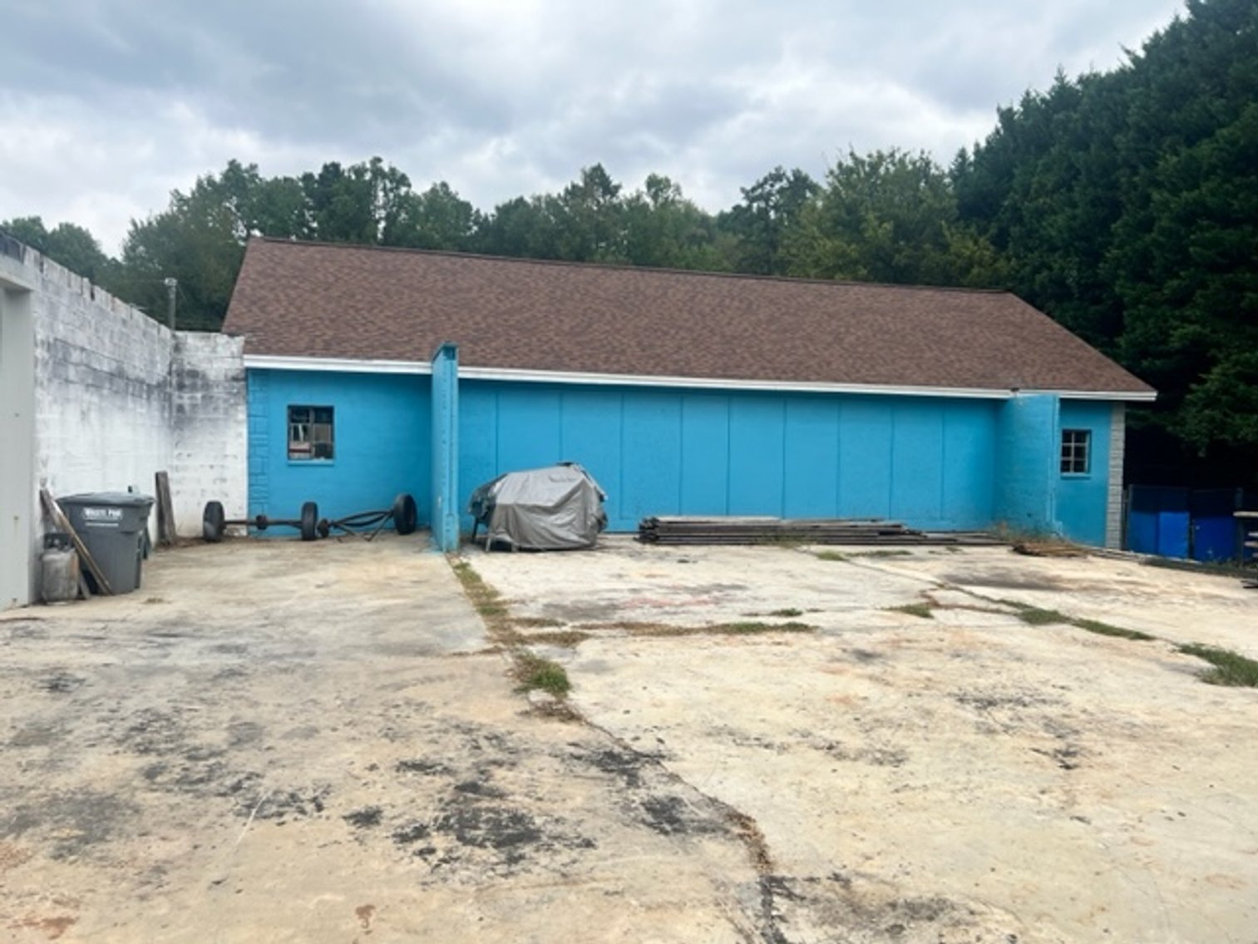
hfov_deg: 67.3
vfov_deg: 53.1
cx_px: 629
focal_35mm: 26
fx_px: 945
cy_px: 472
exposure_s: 1/2915
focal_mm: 5.7
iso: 50
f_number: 1.5
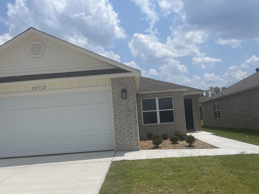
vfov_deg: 41.7
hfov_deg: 53.9
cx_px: 123
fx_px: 254
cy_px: 107
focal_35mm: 34
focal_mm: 4.2
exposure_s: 1/9091
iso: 32
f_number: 1.6
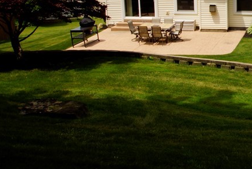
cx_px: 257
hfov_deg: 32.4
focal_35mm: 56
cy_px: 23
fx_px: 394
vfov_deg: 23.6
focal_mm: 15
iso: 100
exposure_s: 1/80
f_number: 14
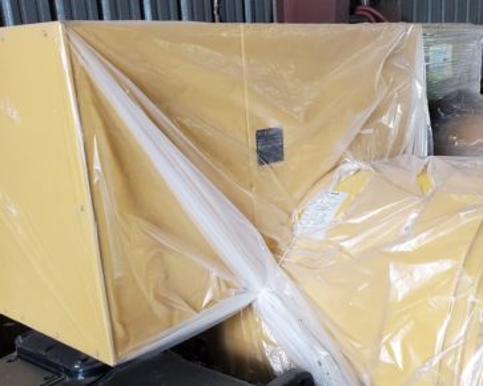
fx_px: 600
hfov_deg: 43.4
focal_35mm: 42
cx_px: 314
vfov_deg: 35.3
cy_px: 257
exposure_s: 1/40
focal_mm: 4.3
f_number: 2.4
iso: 200
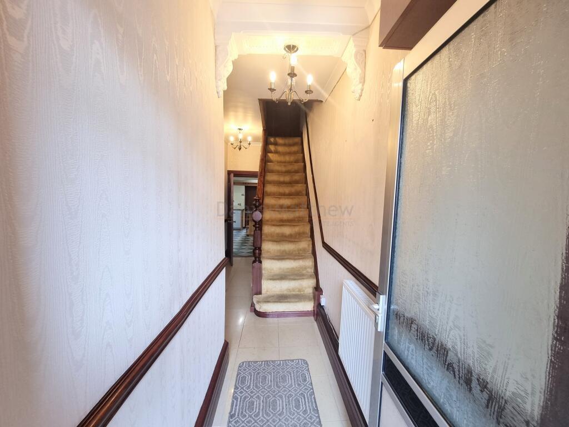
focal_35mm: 13
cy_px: 214
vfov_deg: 89.9
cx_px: 284
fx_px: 214
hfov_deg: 106.2
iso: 160
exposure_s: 1/50
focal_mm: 2.2
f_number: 2.2
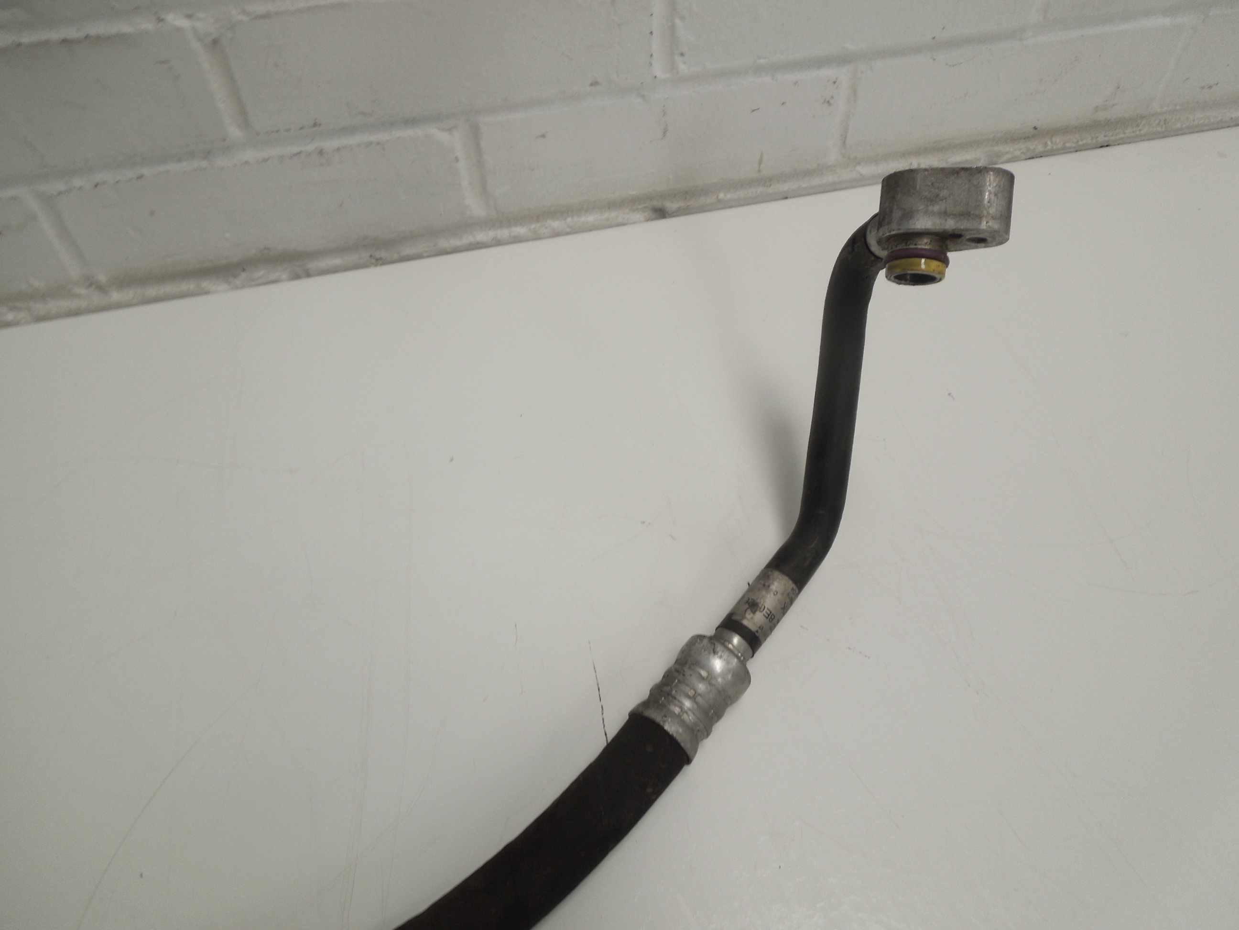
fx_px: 895
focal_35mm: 25
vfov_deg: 54.9
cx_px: 620
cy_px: 465
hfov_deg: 69.4
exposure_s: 1/40
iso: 100
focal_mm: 4.5
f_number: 3.3
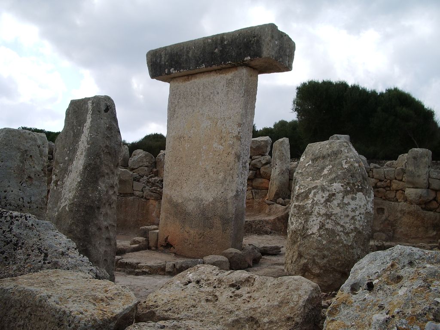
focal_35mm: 35
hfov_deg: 52.6
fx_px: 445
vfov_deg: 40.7
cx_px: 220
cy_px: 165
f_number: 4.3
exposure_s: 1/500
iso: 50
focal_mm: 5.8
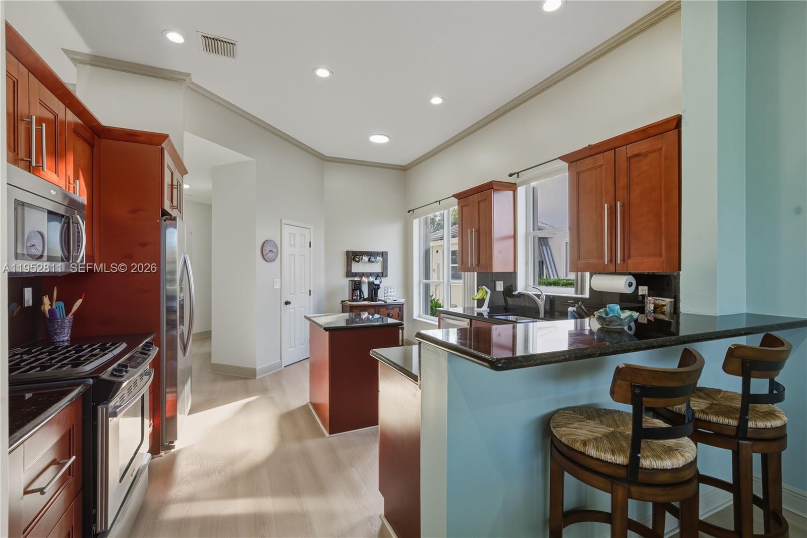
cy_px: 269
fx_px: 359
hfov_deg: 96.7
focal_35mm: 16
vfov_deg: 73.7
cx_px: 404
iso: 320
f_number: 8
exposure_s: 1/200
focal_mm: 16
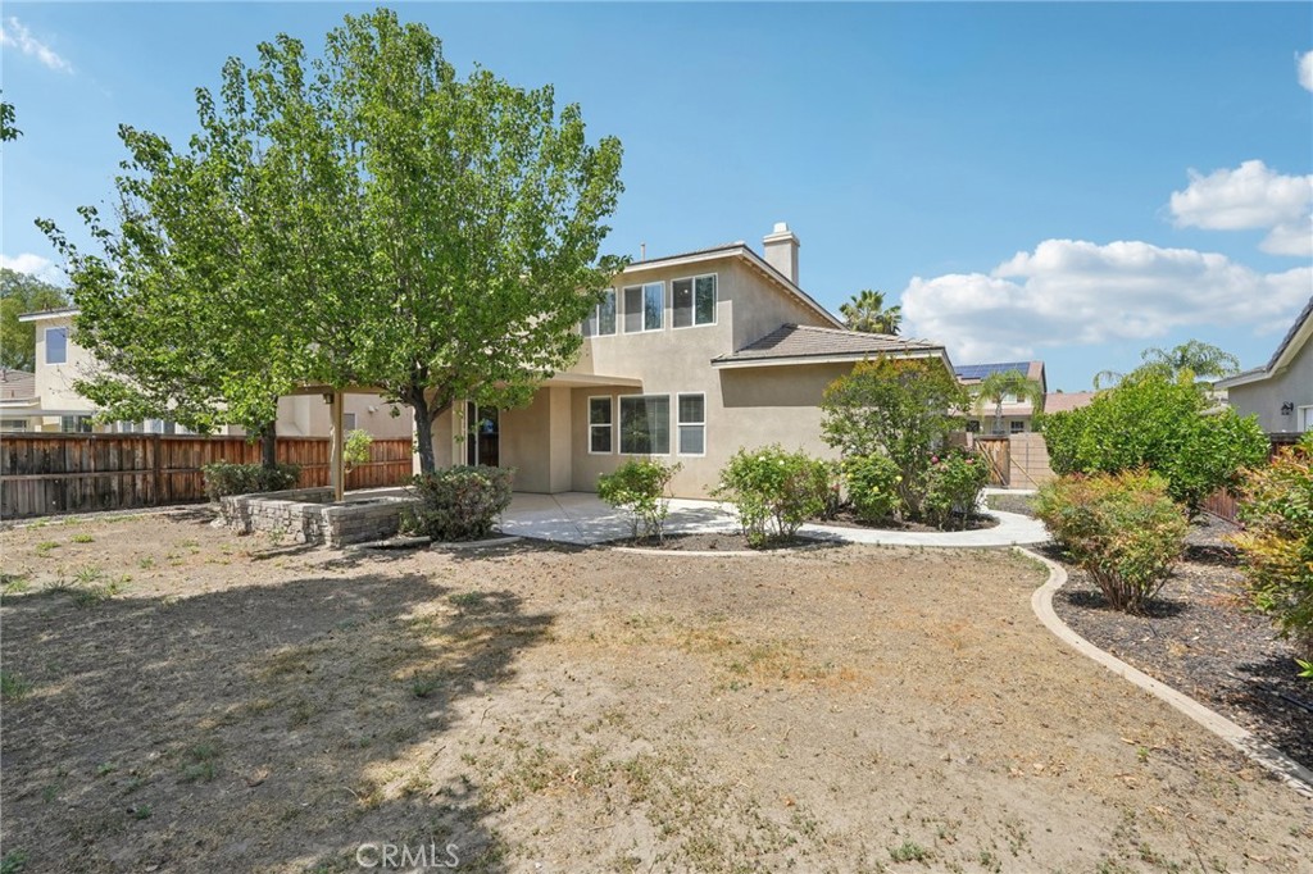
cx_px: 656
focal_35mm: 16
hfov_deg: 96.8
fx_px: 583
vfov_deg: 73.7
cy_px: 437
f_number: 8
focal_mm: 16
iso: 400
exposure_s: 1/750
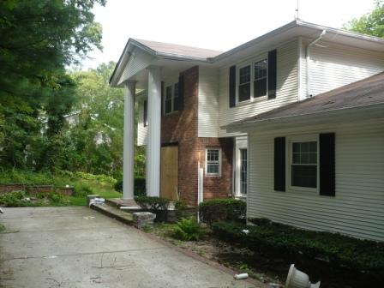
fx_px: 388
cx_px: 192
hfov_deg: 52.6
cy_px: 144
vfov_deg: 40.7
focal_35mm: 35
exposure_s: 1/200
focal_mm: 5.8
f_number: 2.8
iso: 100
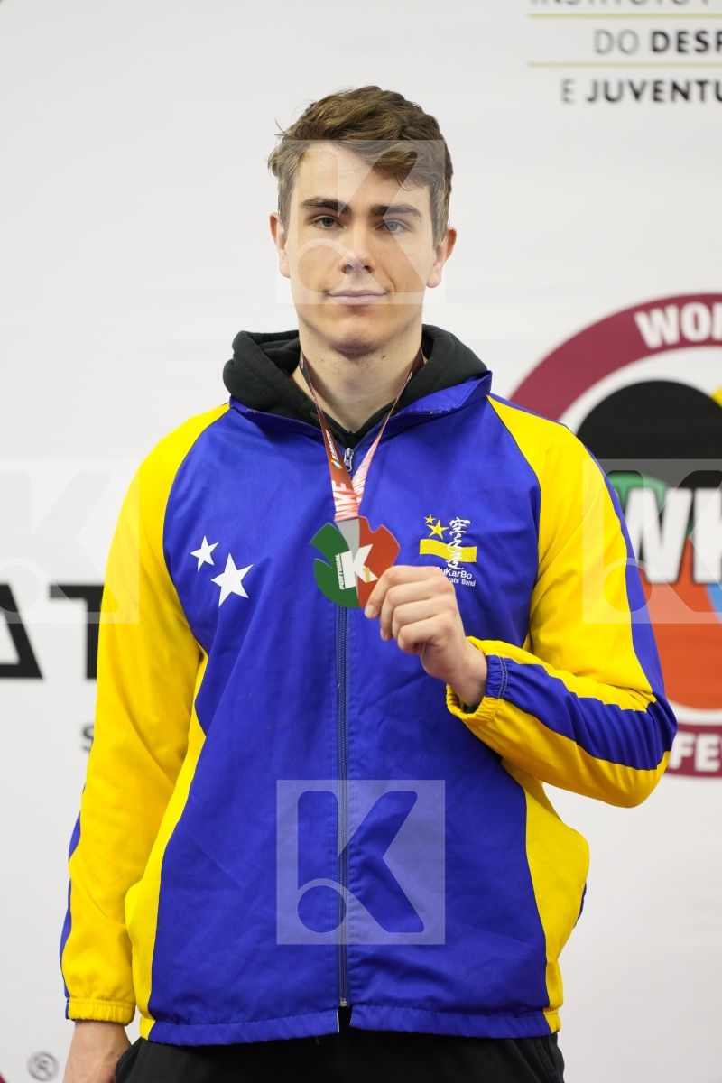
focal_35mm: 200
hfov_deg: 6.9
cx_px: 361
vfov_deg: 10.3
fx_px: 6016
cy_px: 542
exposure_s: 1/250
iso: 1250
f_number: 2.8
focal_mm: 200
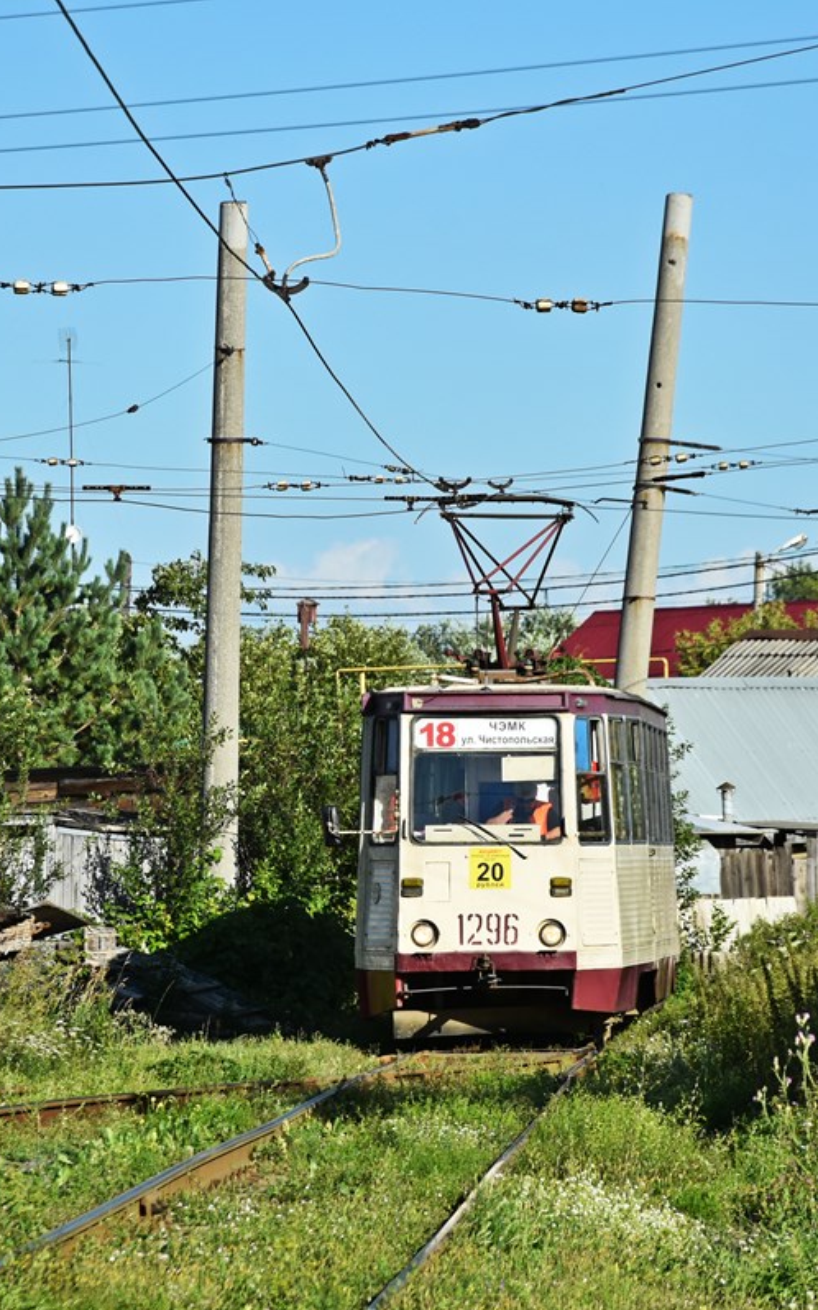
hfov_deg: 5.4
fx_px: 8625
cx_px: 465
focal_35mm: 242
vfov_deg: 8.7
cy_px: 656
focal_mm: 105
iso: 280
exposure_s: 1/1000
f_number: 8
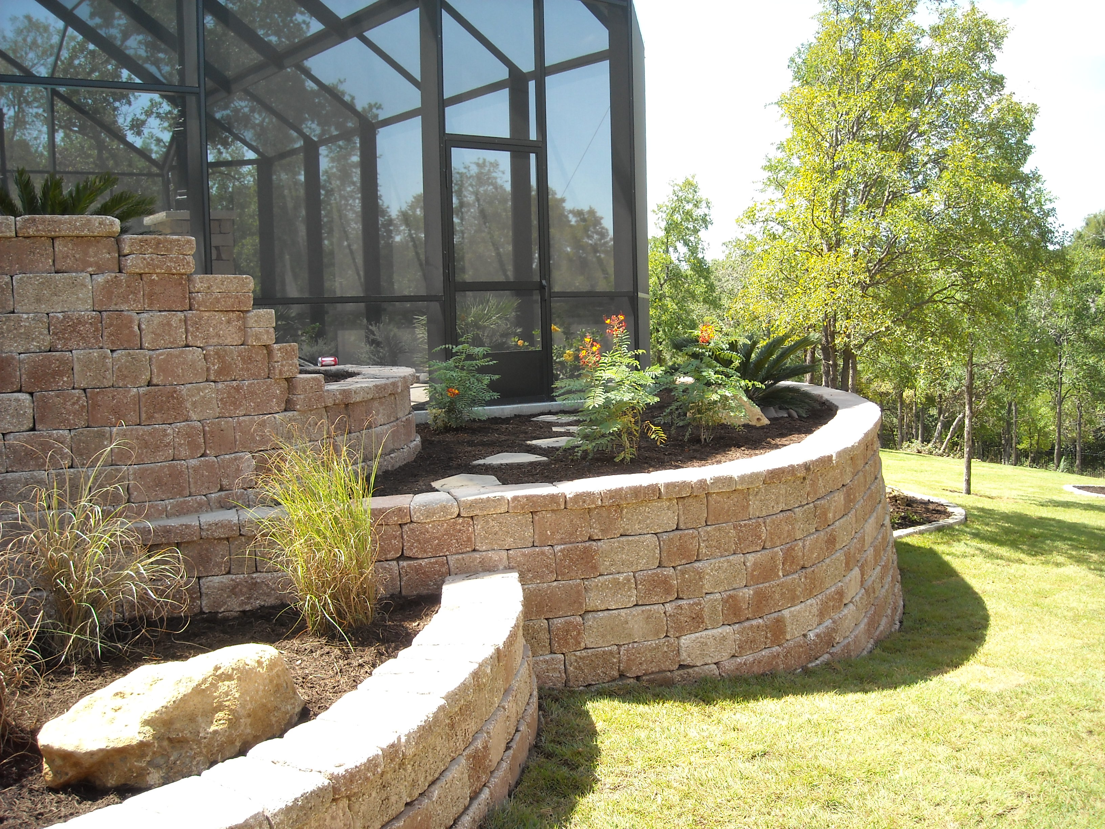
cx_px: 552
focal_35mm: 35
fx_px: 1117
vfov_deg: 40.7
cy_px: 414
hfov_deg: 52.6
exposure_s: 1/250
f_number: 2.8
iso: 64
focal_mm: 5.7
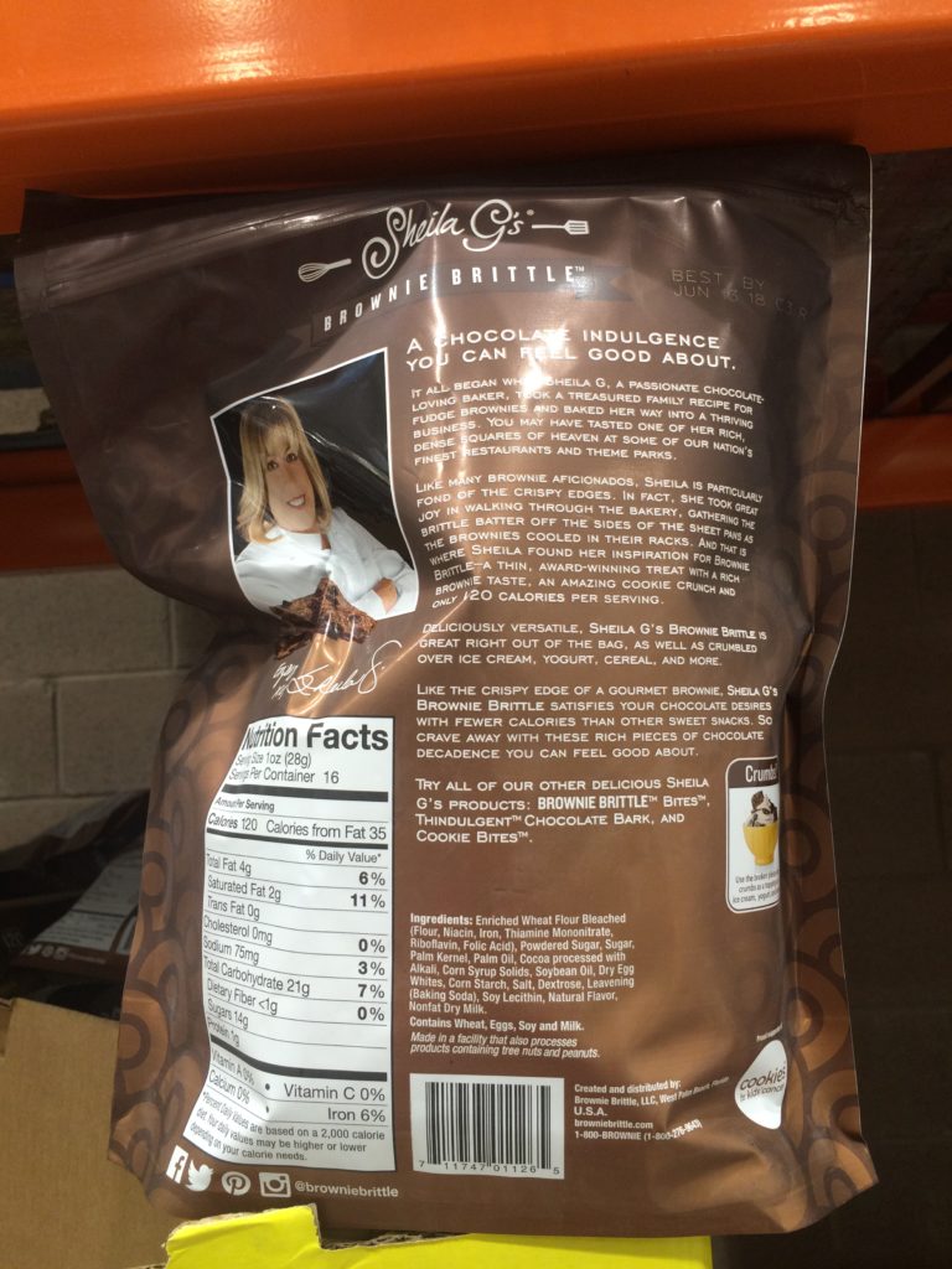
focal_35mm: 29
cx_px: 476
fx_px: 1063
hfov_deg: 48.2
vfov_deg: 61.7
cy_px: 634
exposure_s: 1/30
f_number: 2.2
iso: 80
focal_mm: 4.15
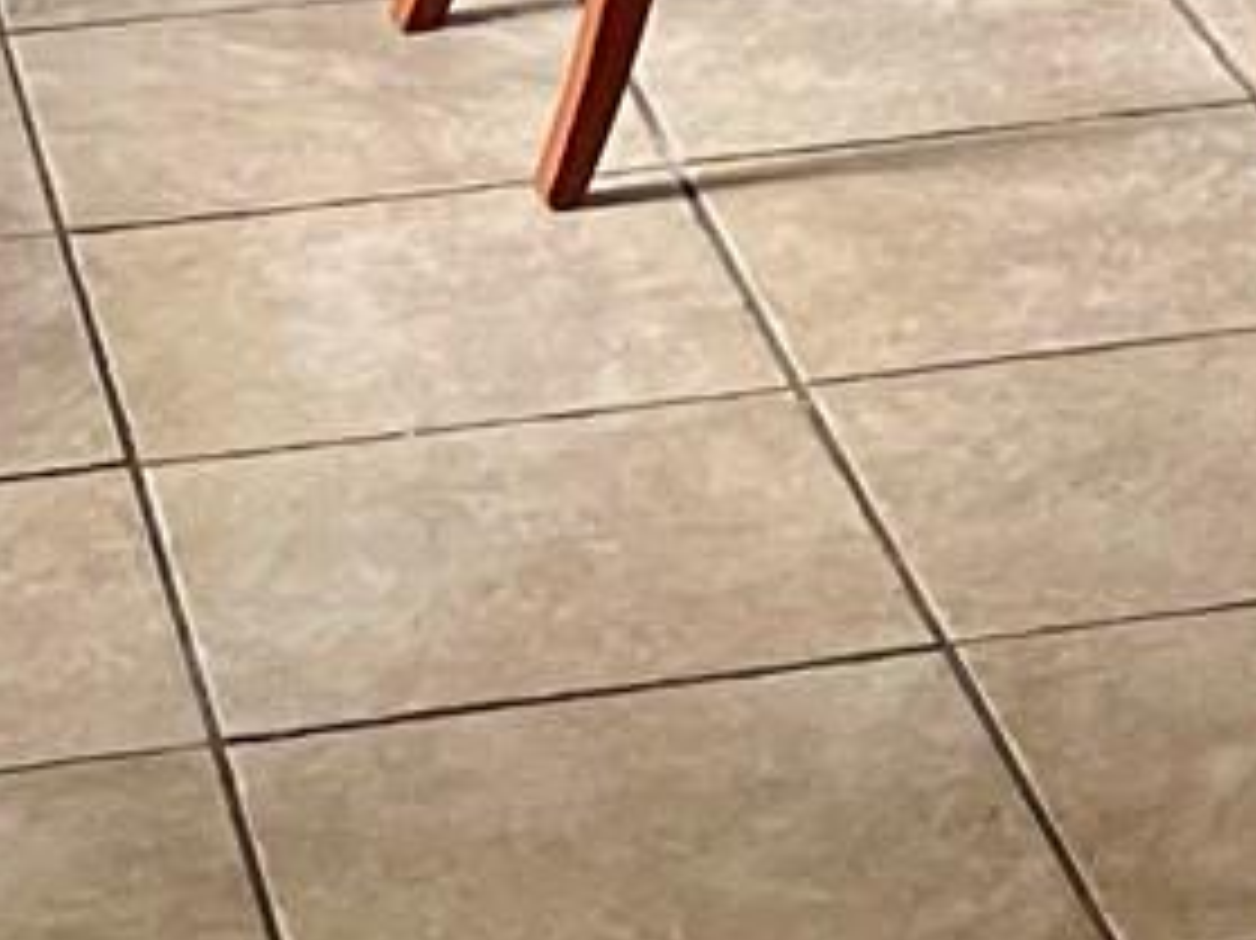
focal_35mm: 191
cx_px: 1603
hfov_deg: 10.2
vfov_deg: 7.1
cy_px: -1642
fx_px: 6927
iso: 500
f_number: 1.6
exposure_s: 1/60
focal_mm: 5.1
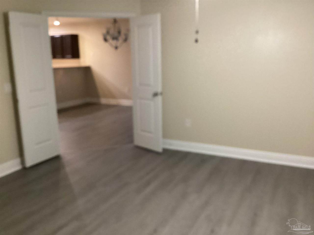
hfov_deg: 58.4
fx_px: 281
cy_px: 118
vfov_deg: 45.4
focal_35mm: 31
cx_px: 157
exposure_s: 1/30
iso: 500
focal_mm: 3.3
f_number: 2.4
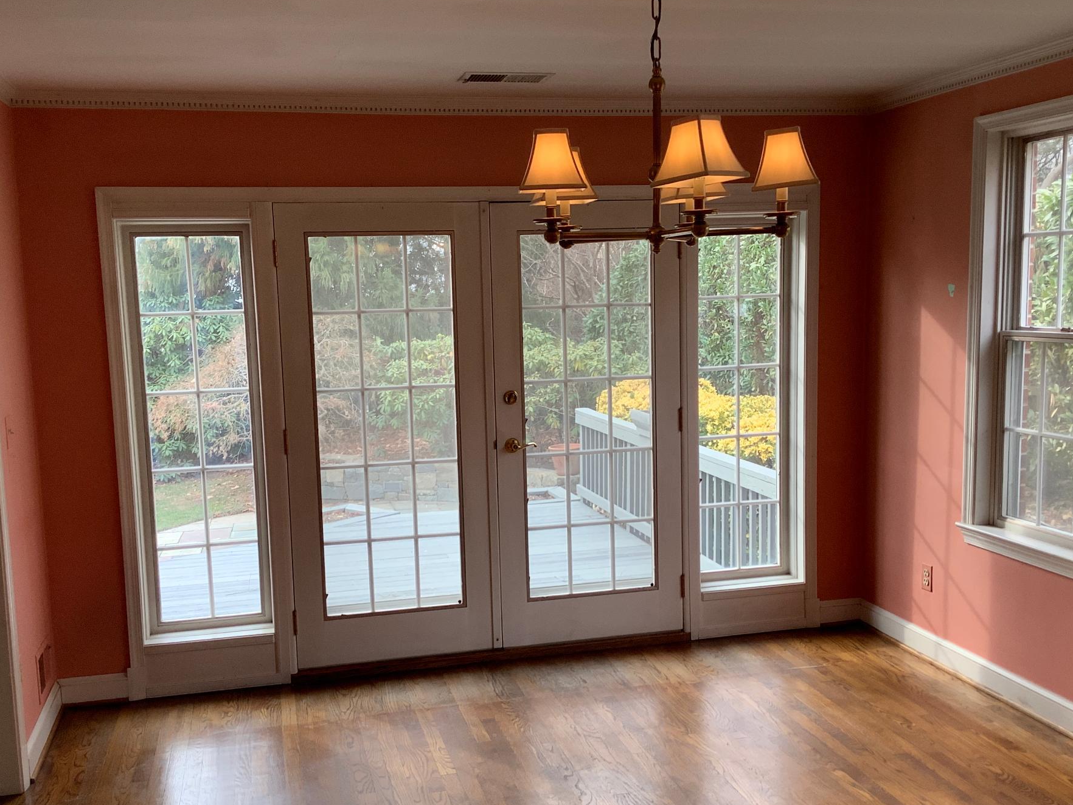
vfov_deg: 39.6
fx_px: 1116
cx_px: 515
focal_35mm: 36
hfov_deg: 51.3
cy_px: 449
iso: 64
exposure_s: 1/120
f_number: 2.4
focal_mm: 3.3
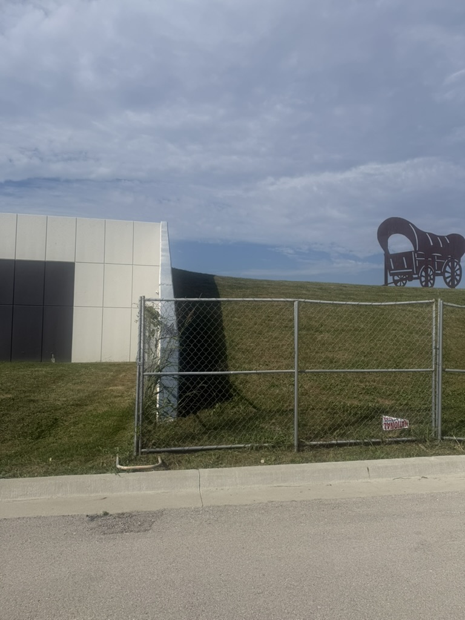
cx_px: 232
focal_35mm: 24
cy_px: 310
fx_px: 430
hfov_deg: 56.8
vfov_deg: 71.6
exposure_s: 1/10309
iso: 80
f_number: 1.78
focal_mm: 6.76
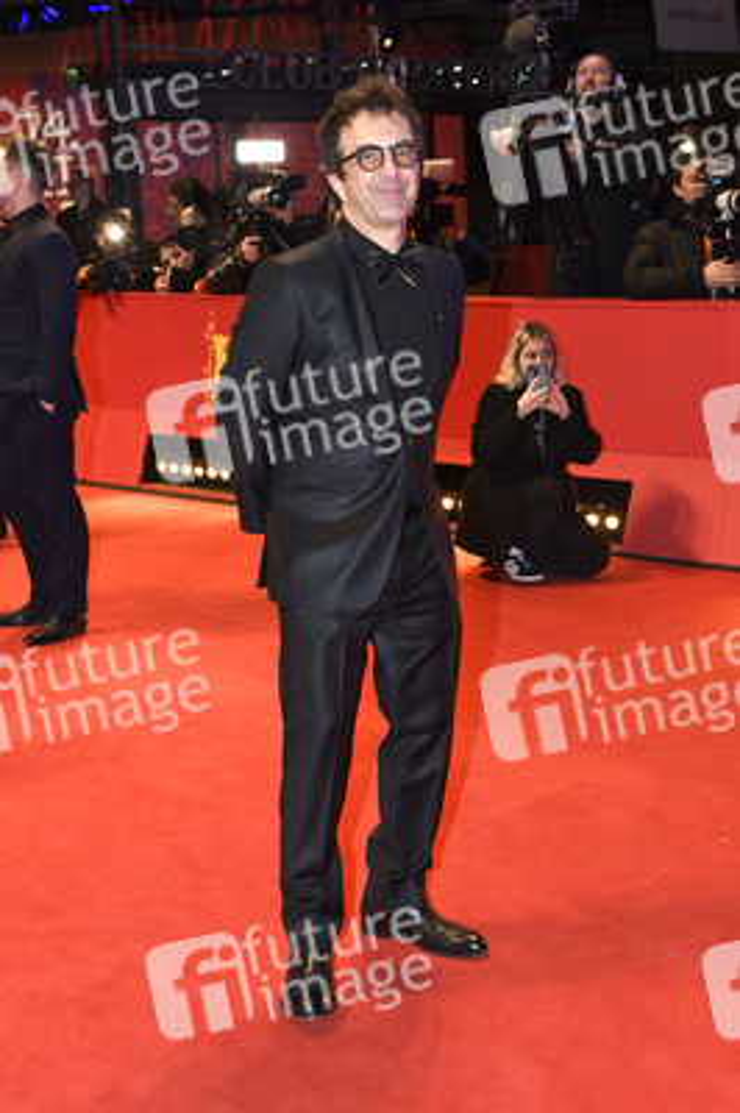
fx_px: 1482
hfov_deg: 28.0
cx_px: 370
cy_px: 556
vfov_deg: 41.1
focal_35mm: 48
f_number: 5.6
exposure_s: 1/200
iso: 1250
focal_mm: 48
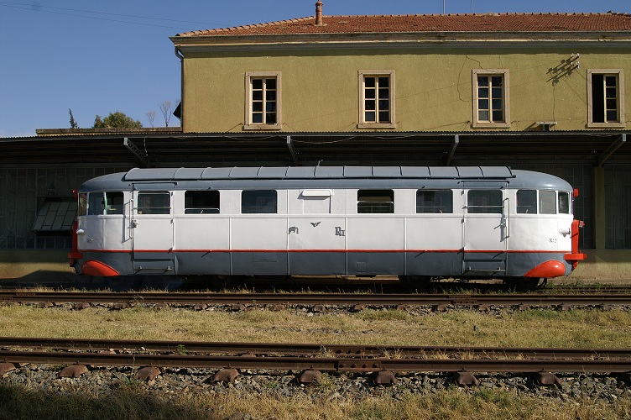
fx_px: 736
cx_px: 316
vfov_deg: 31.8
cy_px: 210
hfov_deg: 46.4
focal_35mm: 42
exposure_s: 1/320
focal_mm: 28
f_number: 9
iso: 100
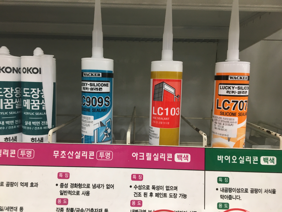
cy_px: 106
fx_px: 236
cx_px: 141
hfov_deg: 61.7
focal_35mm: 29
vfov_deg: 48.2
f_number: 2.2
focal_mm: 4.15
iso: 40
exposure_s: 1/30
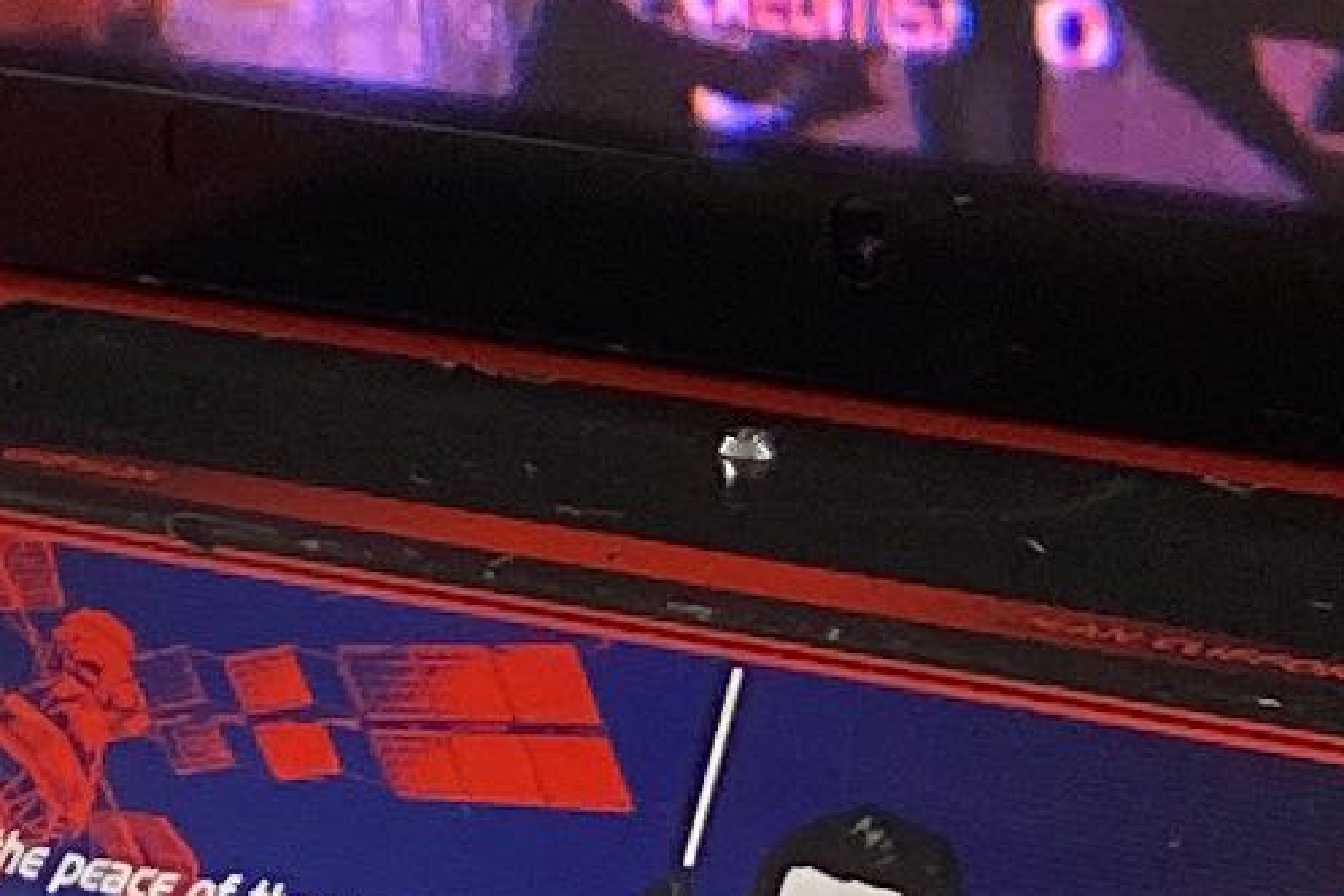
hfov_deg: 9.4
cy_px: 240
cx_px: 170
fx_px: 8175
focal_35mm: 219
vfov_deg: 6.3
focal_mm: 4.25
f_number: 1.8
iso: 160
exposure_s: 1/50
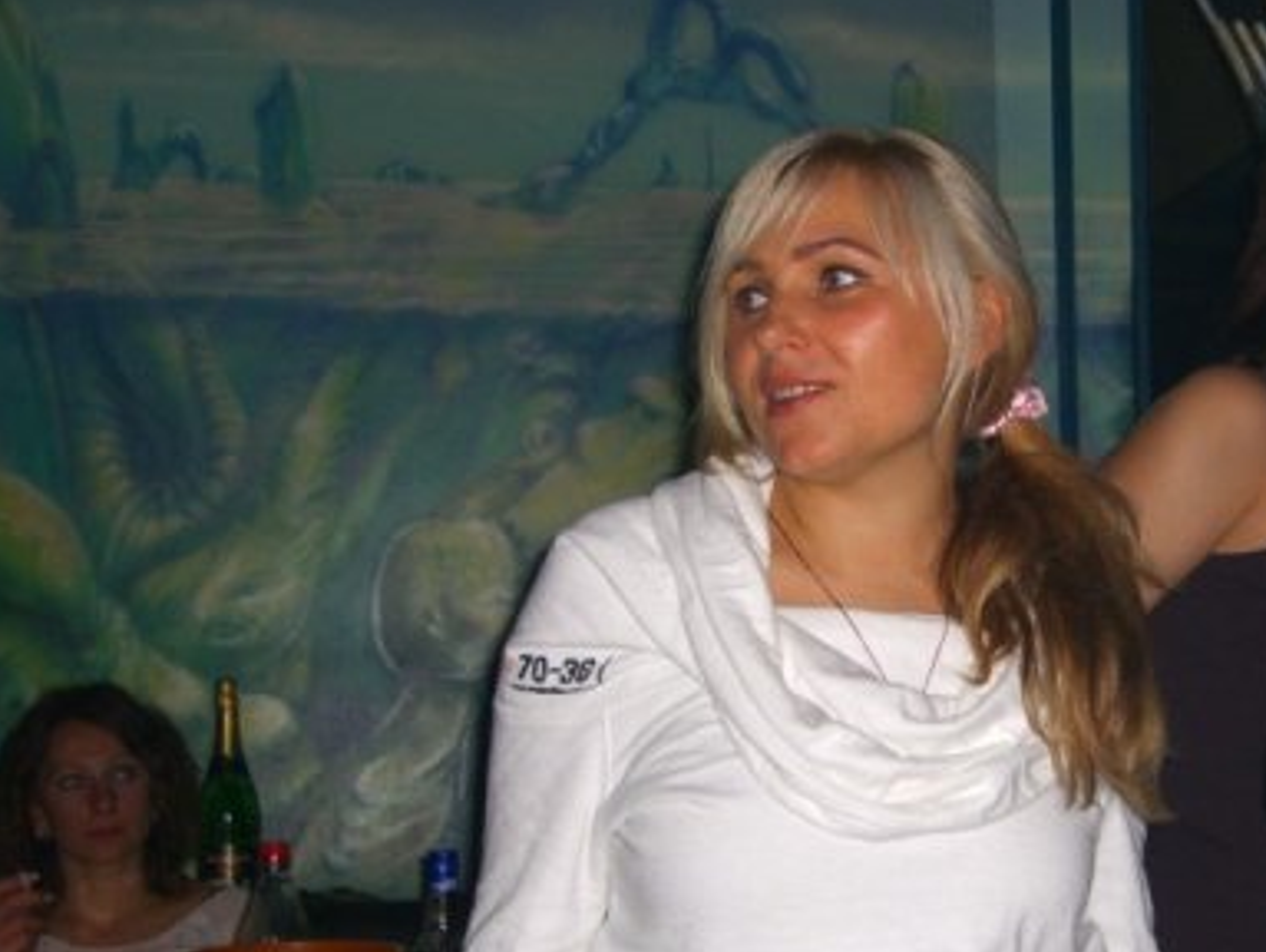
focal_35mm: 72
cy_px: 565
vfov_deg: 20.5
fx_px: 2636
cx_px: 982
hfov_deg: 26.6
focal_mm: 9.5
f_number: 3.1
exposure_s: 1/60
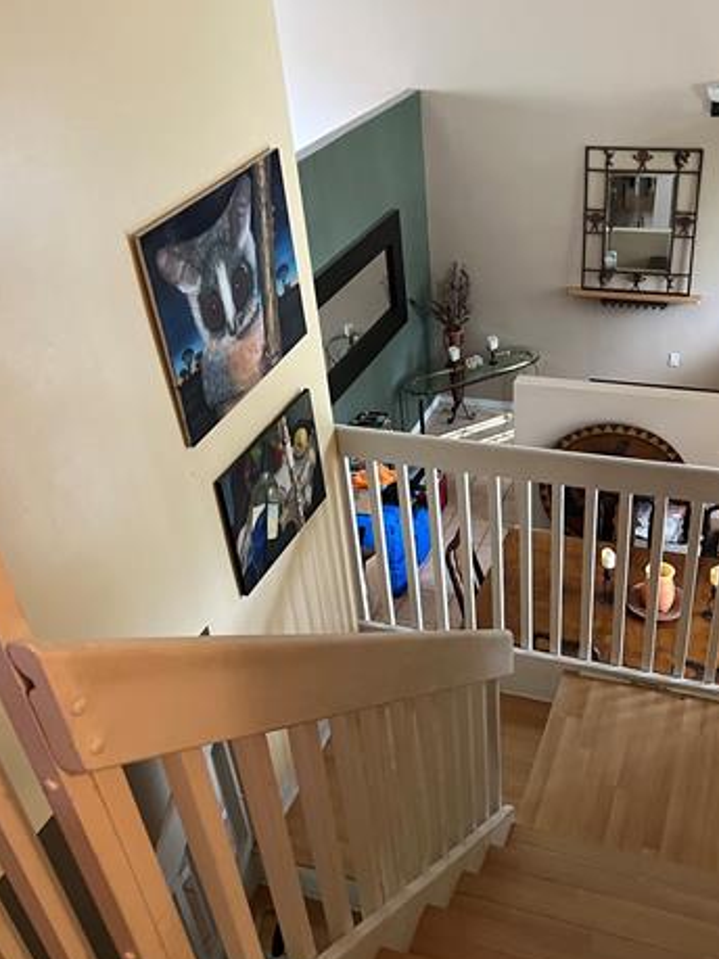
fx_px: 942
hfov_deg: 41.5
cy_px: 543
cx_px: 451
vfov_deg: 53.8
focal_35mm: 34
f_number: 1.5
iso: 500
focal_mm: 5.7
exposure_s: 1/40
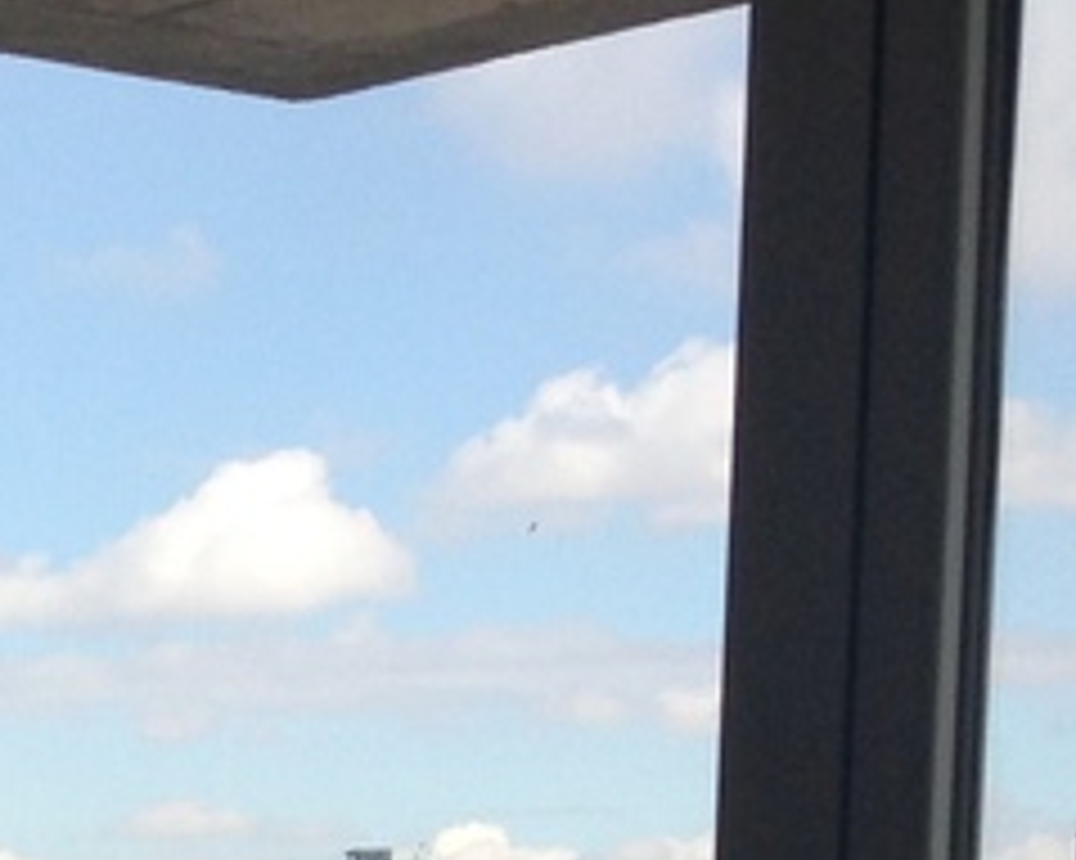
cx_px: -932
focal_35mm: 162
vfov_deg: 9.1
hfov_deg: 11.0
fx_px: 5157
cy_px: 1558
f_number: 2.4
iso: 50
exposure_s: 1/786
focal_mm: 4.12
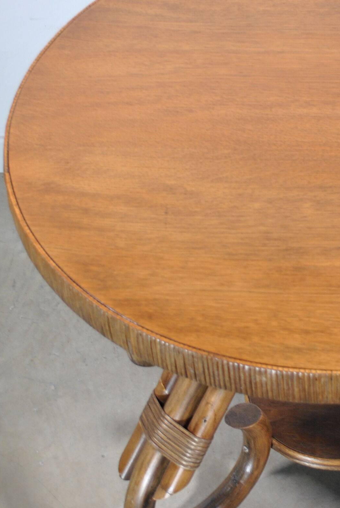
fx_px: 1257
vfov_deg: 22.8
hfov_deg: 15.1
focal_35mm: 89
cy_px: 265
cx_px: 340
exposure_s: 1/30
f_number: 5
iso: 200
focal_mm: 24
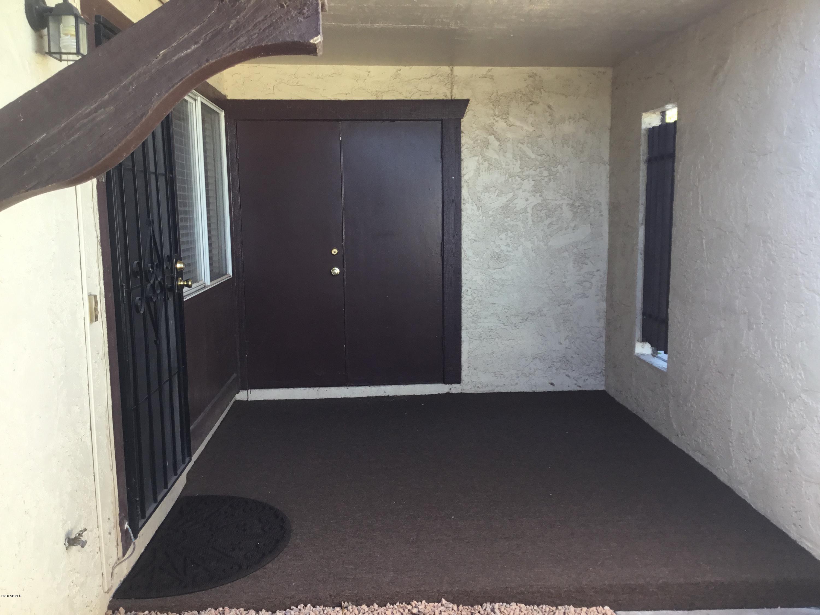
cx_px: 410
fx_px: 734
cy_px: 308
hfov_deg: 58.4
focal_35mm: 31
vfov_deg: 45.4
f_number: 2.4
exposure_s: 1/120
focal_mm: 3.3
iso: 40
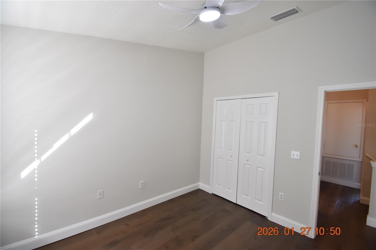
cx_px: 188
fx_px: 157
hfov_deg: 100.4
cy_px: 125
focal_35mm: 15
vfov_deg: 77.3
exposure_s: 1/180
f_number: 3.5
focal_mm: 10
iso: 800
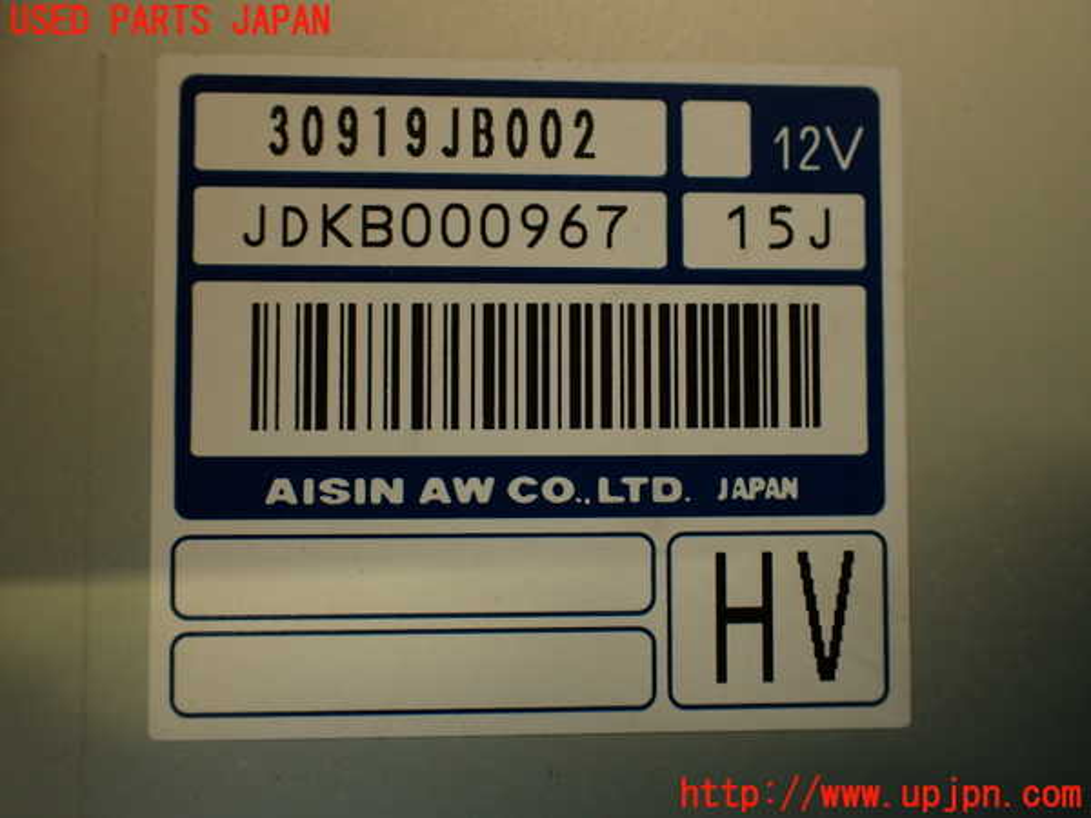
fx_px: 1009
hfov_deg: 56.8
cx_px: 546
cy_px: 409
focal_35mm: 32
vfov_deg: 44.2
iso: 200
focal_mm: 5.79
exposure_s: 1/60
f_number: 2.4
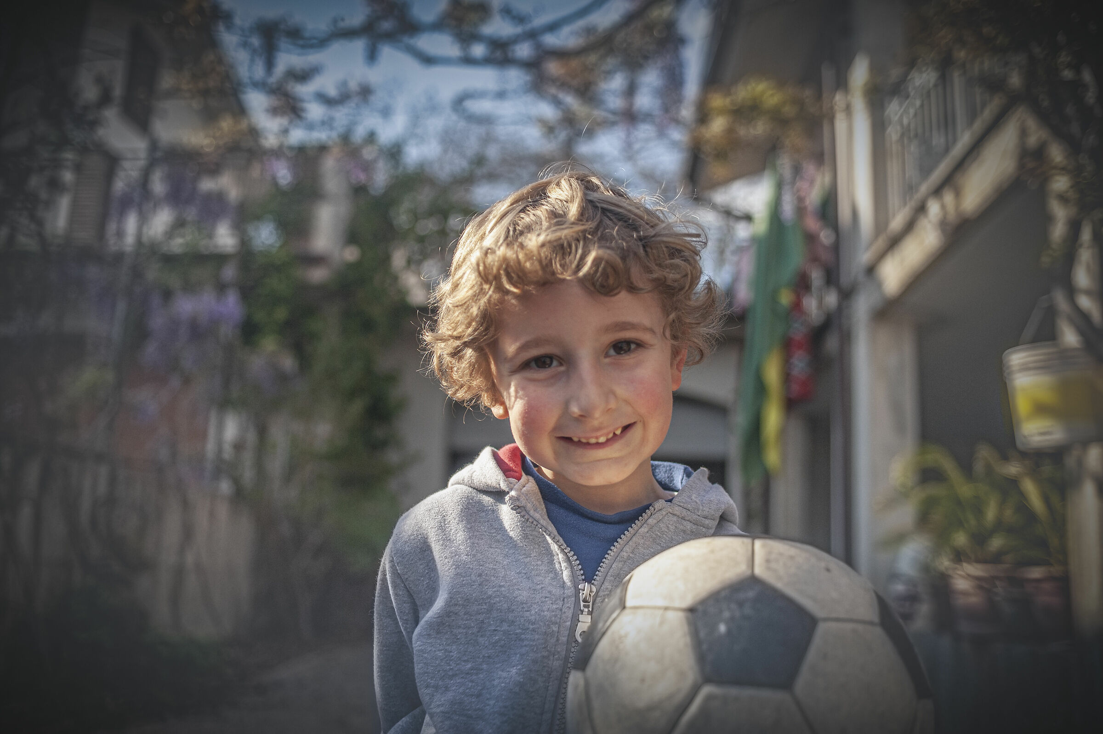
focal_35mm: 35
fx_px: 1072
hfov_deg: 54.5
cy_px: 367
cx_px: 552
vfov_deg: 37.8
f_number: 2.8
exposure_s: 1/8000
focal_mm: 35
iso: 500
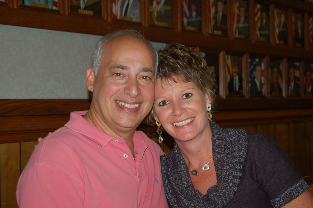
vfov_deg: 21.5
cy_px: 104
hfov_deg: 31.9
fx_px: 547
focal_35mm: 63
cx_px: 156
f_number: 5.3
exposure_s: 1/60
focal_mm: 42
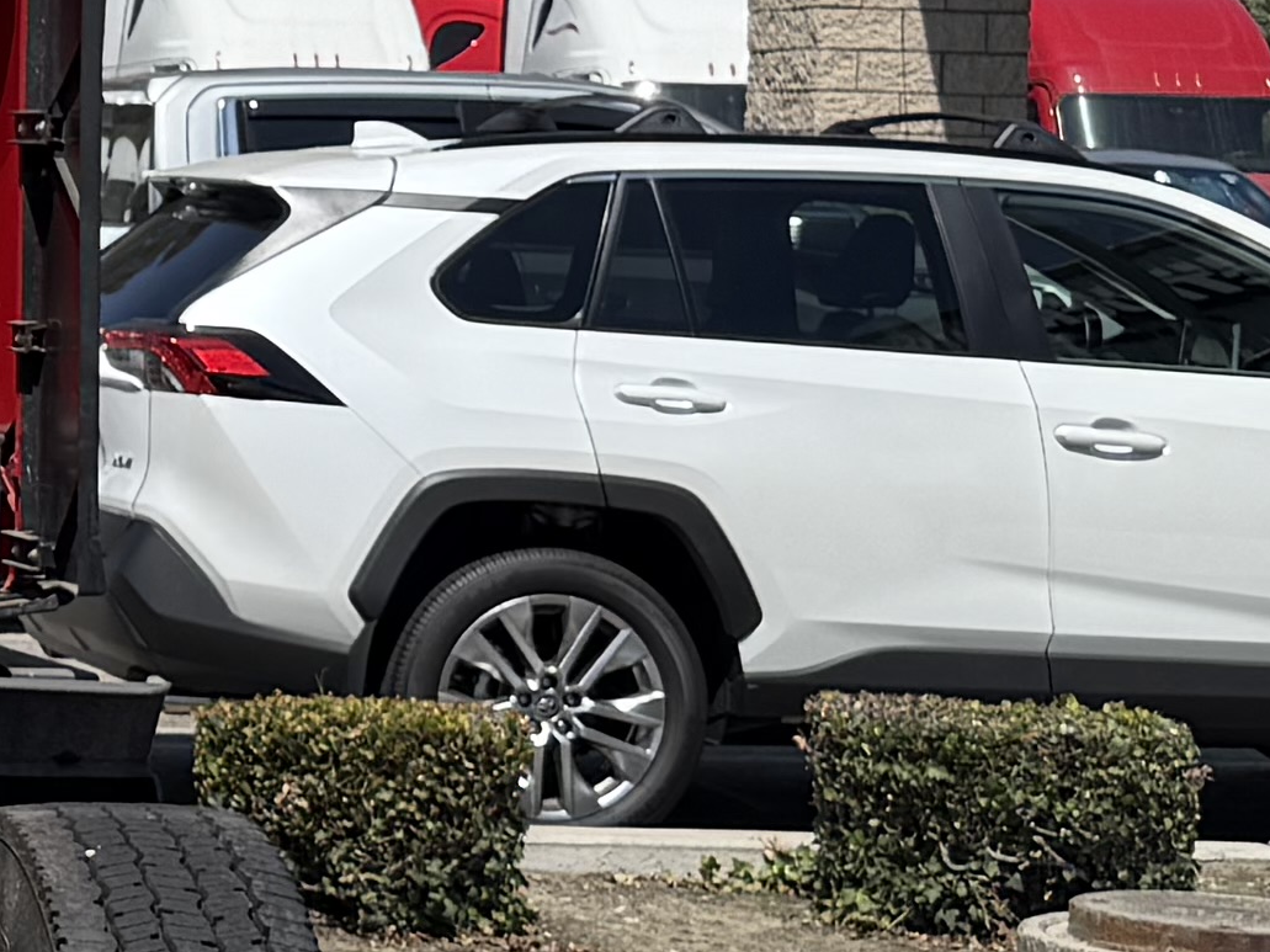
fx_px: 4879
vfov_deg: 11.1
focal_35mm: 133
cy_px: 169
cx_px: -1022
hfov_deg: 13.3
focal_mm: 6.76
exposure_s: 1/4673
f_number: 1.78
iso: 80
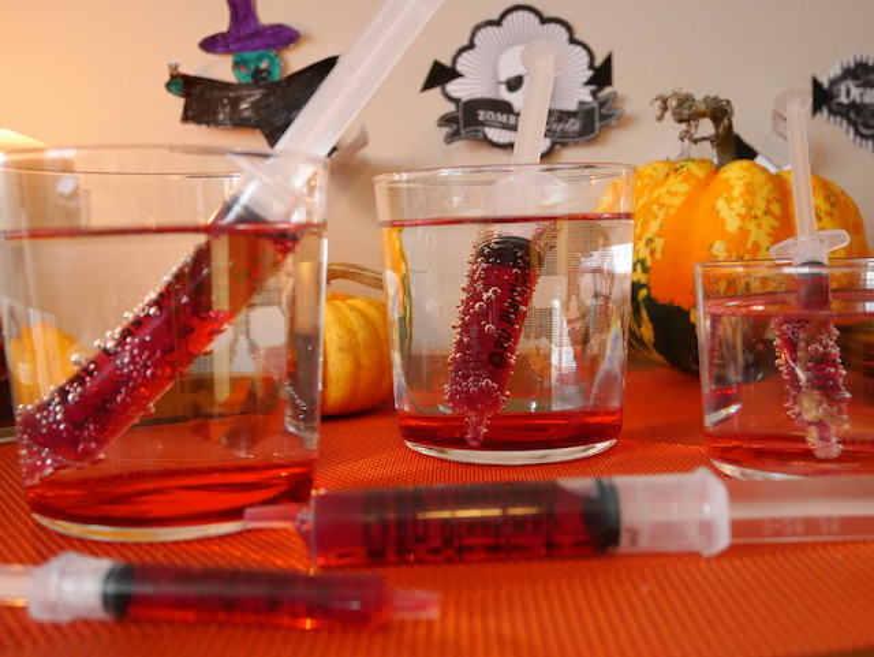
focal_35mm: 40
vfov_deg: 36.0
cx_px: 437
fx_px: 1011
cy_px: 328
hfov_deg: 46.8
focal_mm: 20
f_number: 4.6
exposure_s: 1/50
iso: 3200
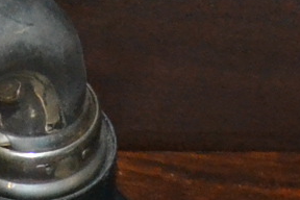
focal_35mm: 288
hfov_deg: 7.1
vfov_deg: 4.4
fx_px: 2400
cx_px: 39
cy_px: 769
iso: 2000
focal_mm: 24
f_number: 3.8
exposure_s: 1/60
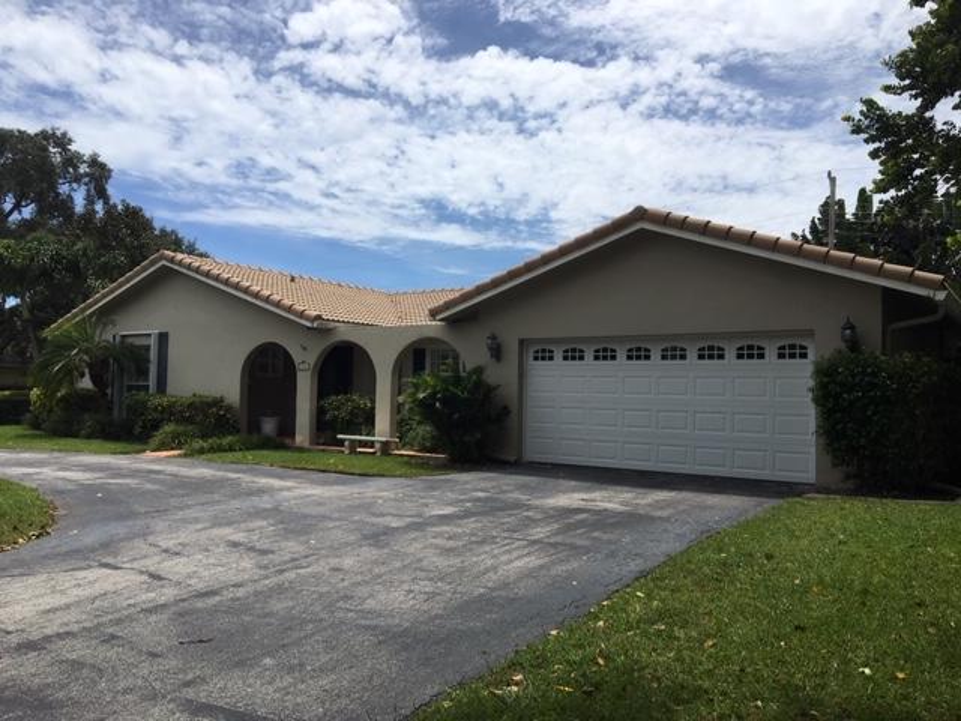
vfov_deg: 48.2
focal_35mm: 29
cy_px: 360
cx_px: 480
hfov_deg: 61.7
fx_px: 805
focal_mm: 4.15
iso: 25
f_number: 2.2
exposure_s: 1/3663
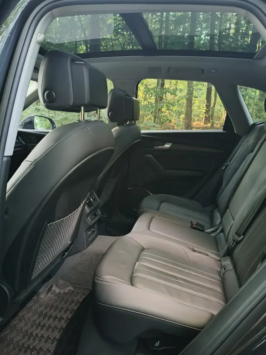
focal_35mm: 26
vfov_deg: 67.3
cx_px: 133
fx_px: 266
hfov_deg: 53.1
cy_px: 178
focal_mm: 4.84
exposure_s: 1/20
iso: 3200
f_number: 1.8
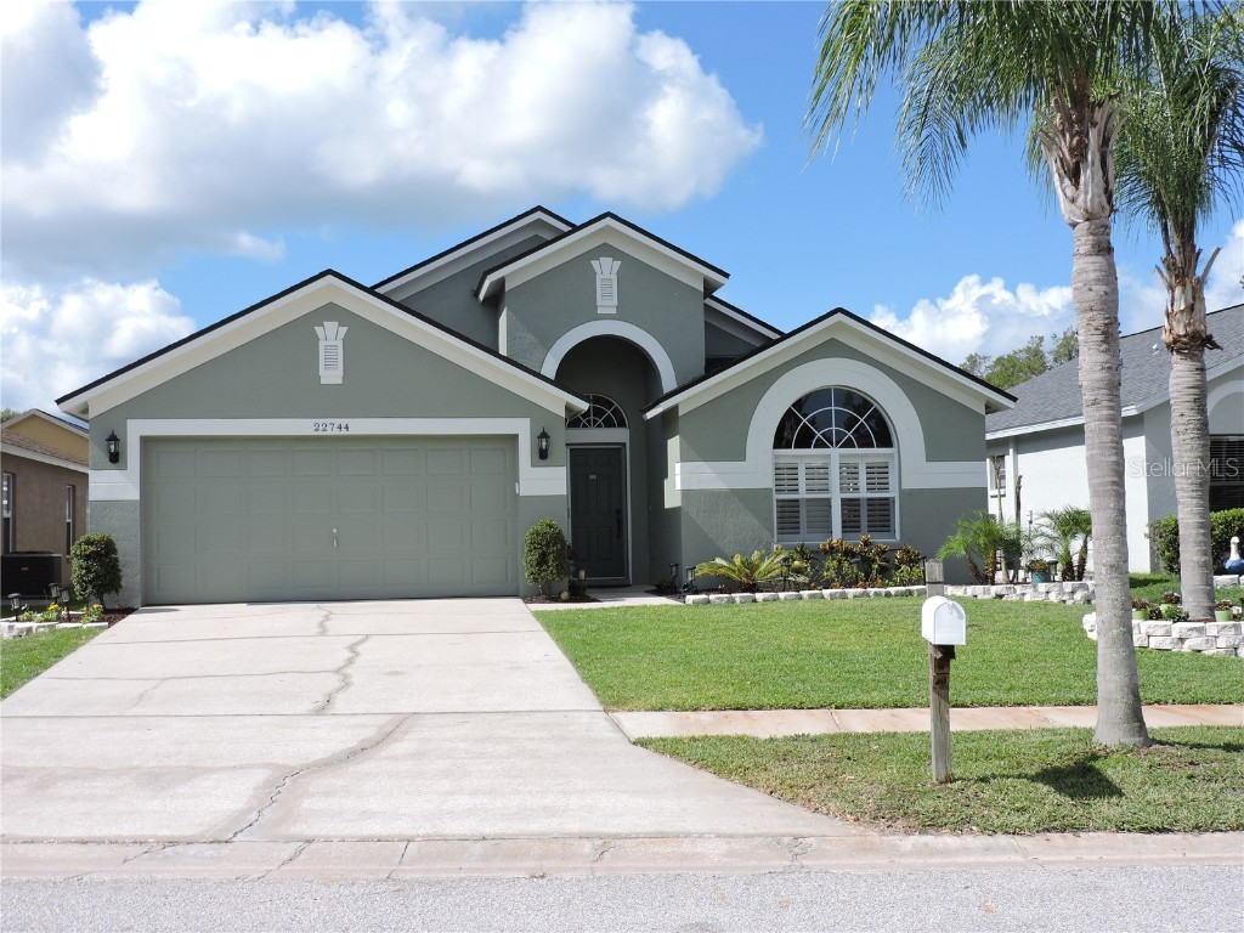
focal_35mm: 40
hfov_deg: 46.8
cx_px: 622
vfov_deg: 36.0
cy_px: 466
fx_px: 1437
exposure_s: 1/1000
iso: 100
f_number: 3.3
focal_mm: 7.1
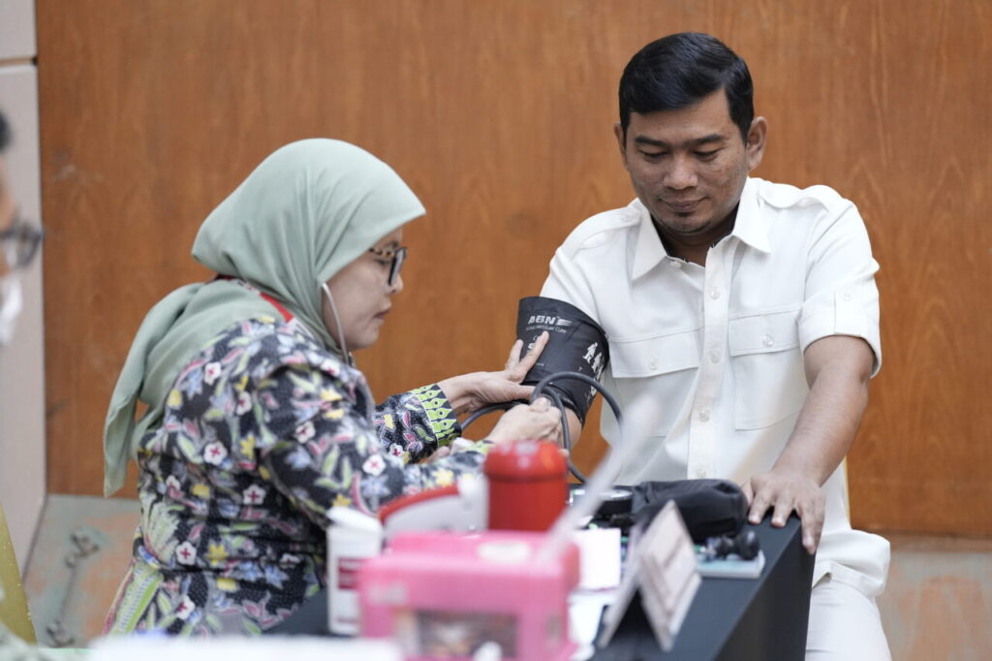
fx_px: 3030
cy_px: 330
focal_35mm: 110
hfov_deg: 18.6
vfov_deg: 12.4
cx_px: 496
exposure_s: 1/100
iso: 5000
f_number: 2.8
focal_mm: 110
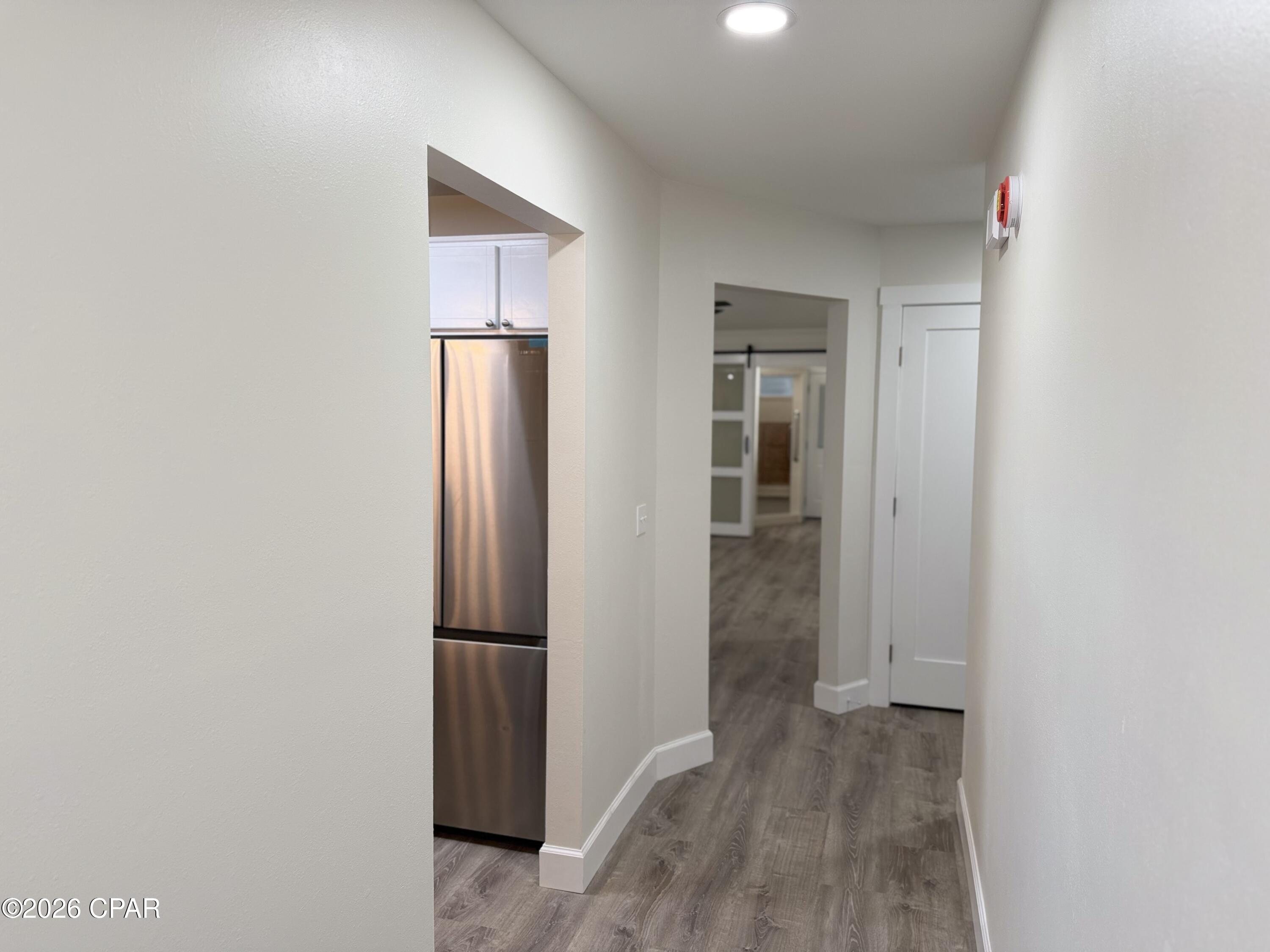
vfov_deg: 56.8
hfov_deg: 71.6
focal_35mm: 24
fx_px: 881
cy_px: 476
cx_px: 635
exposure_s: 1/120
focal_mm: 6.76
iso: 100
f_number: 1.78
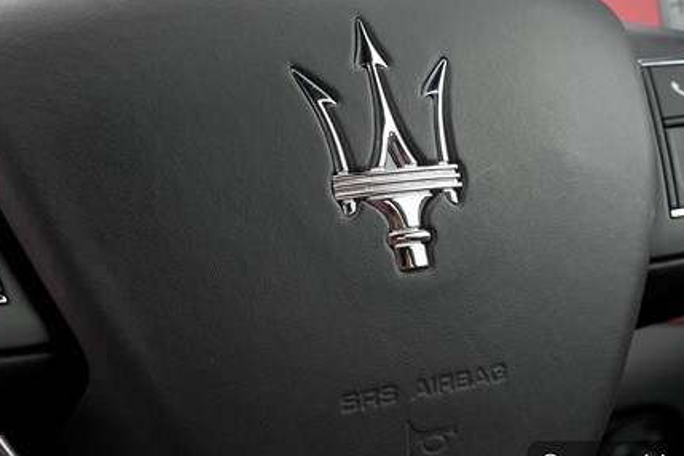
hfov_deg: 24.2
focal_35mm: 84
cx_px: 356
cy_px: 163
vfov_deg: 16.2
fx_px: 1596
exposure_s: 1/100
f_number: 13
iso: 500
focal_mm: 60
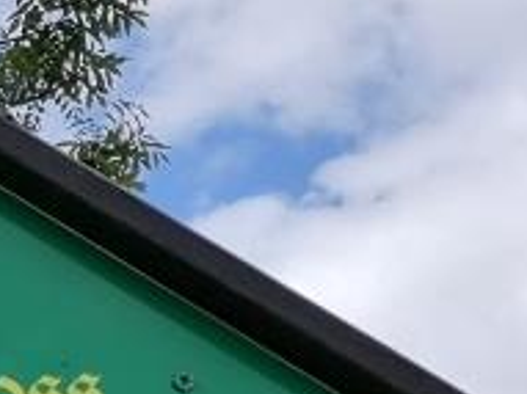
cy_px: 835
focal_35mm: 145
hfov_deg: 11.5
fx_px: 2206
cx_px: -690
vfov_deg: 9.4
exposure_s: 1/1938
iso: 50
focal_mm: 4.75
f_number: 1.8
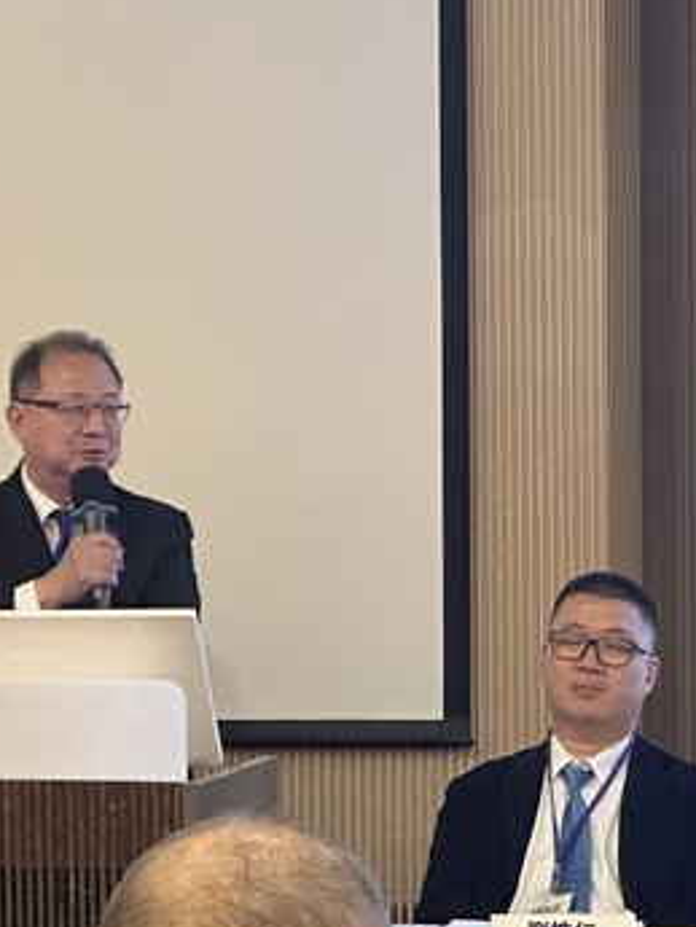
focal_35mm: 134
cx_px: 331
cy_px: 540
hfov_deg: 11.1
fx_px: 3590
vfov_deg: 14.7
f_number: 2.8
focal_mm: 9
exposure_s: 1/60
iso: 400
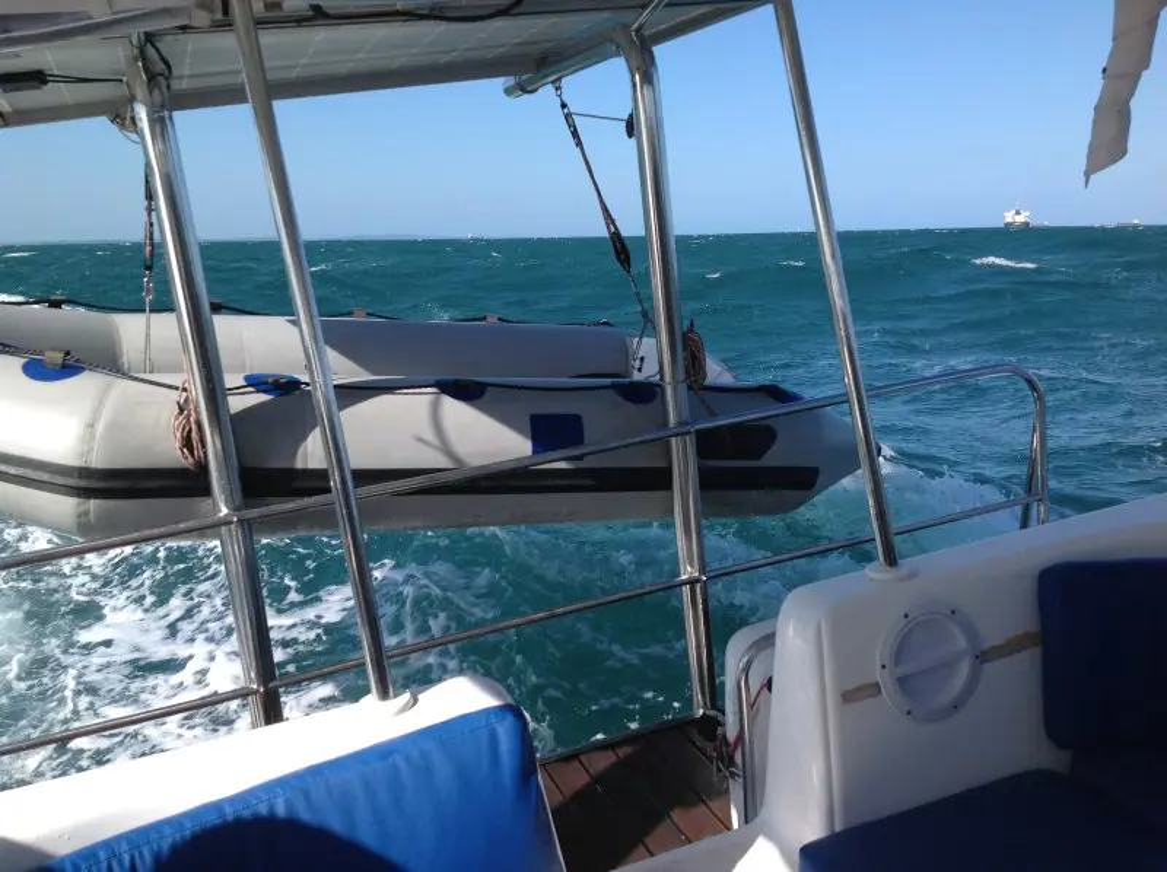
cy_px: 436
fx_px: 1179
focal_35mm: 35
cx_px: 584
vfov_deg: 40.6
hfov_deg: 52.7
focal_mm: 4.28
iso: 80
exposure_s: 1/1374
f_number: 2.4
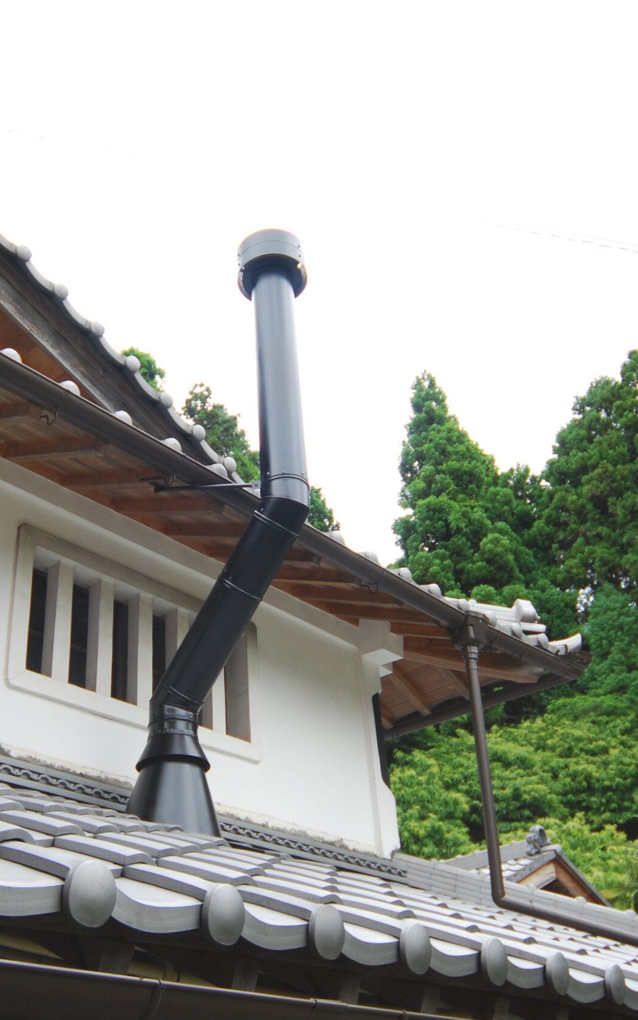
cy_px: 509
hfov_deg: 36.2
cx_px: 225
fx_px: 967
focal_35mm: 35
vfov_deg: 55.6
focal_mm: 15
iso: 200
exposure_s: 1/250
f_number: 5
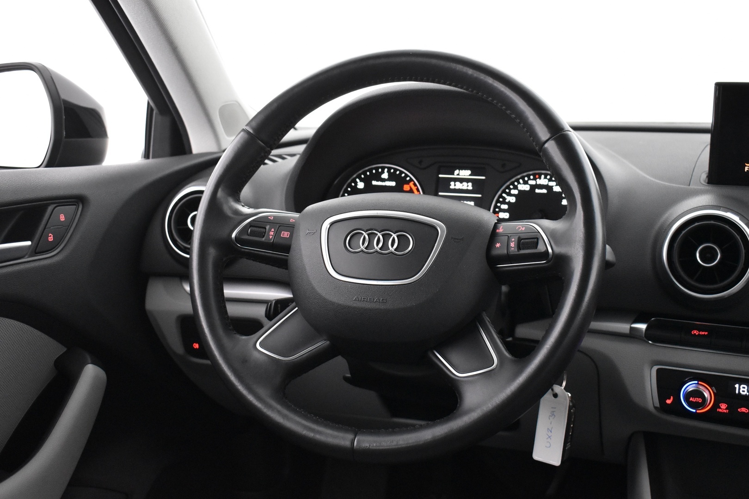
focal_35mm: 44
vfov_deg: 30.8
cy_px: 250
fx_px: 905
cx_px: 374
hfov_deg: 45.0
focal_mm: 29
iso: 3200
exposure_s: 1/25
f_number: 4.2
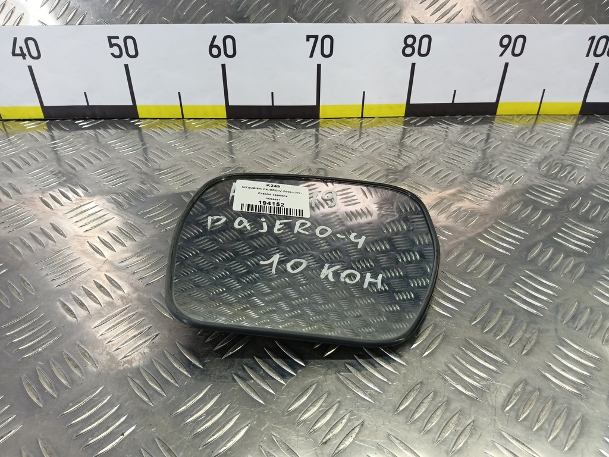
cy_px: 228
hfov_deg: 73.9
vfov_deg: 58.9
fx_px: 405
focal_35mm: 23
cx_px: 304
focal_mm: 4.11
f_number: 1.6
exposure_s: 1/50
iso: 90
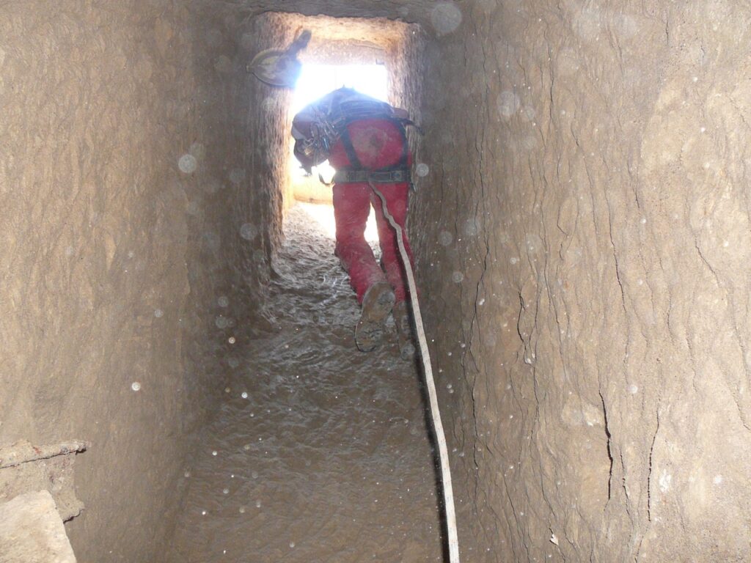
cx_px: 376
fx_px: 759
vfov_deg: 40.7
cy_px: 282
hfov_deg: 52.6
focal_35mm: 35
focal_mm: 5.2
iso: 200
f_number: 2.8
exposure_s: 1/30
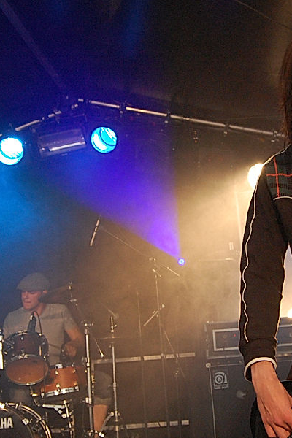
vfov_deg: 29.2
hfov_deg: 19.7
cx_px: 189
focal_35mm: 69
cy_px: 220
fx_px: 839
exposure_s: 1/160
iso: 800
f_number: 6.3
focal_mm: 23
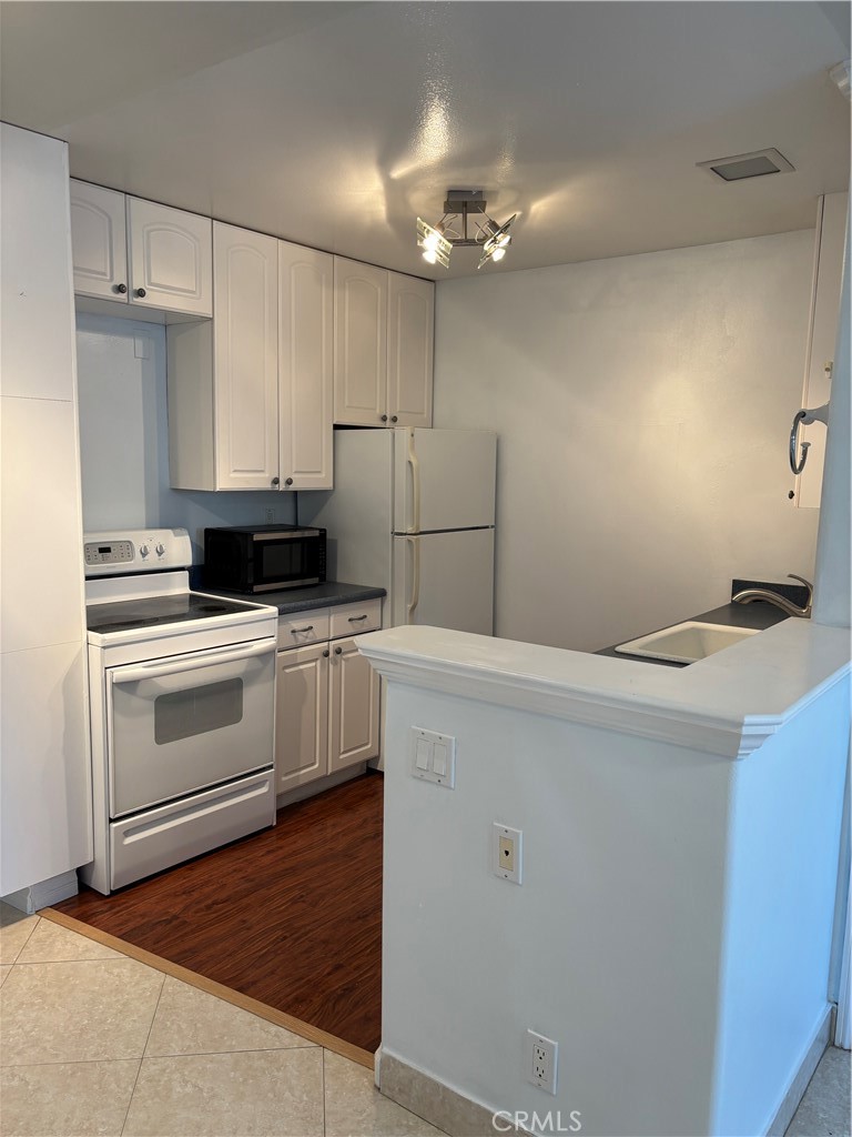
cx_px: 426
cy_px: 568
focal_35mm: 26
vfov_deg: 67.3
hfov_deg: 53.1
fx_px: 853
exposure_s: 1/60
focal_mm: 5.96
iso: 80
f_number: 1.6
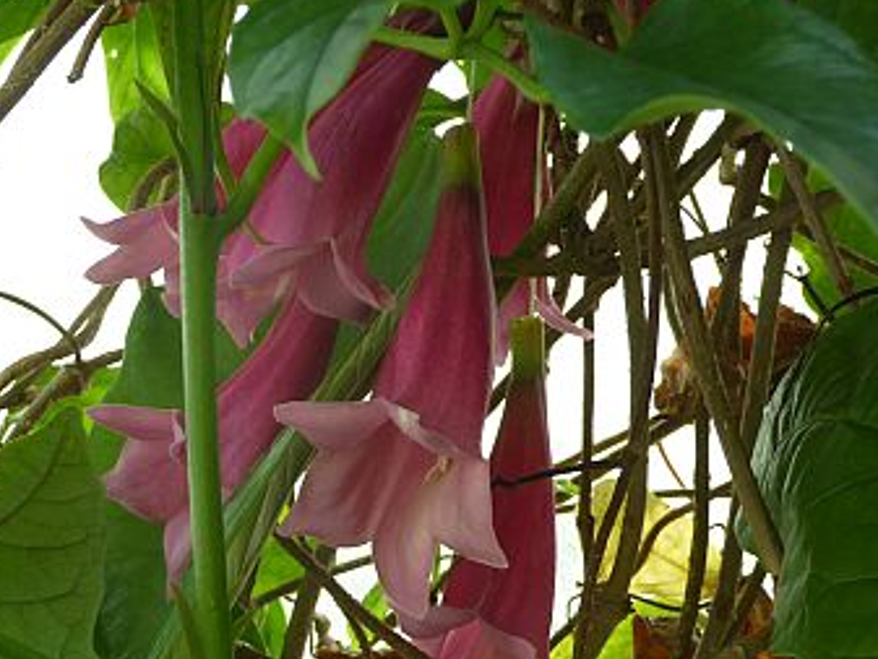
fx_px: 2410
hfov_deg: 20.6
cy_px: 484
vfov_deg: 15.5
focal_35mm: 95
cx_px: 315
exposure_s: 1/60
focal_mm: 9
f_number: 4.1
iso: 200
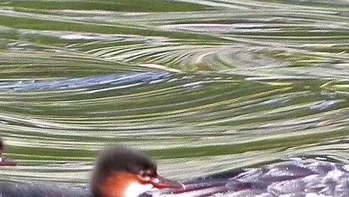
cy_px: 253
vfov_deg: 0.3
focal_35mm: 3709
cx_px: 120
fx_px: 34327
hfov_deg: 0.6
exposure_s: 1/153
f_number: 5
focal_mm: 120
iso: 160
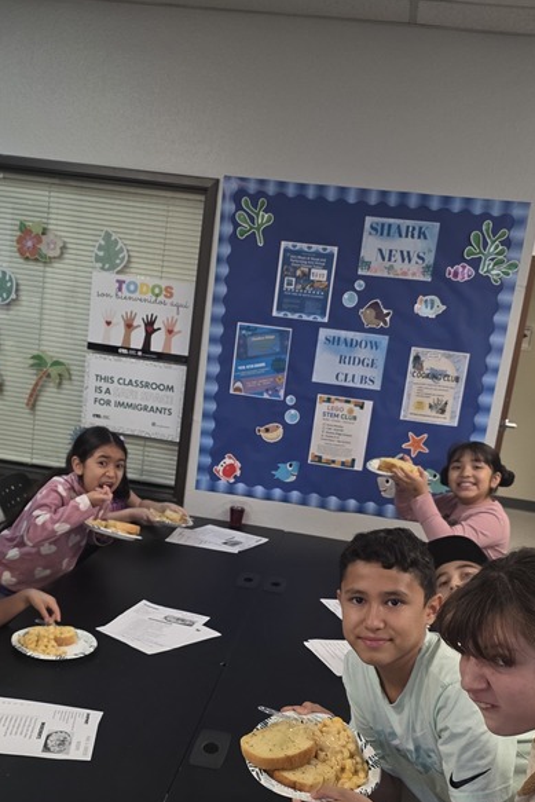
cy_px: 503
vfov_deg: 46.0
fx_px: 936
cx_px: 231
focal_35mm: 42
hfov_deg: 31.9
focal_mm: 6.3
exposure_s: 1/120
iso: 160
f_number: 1.7
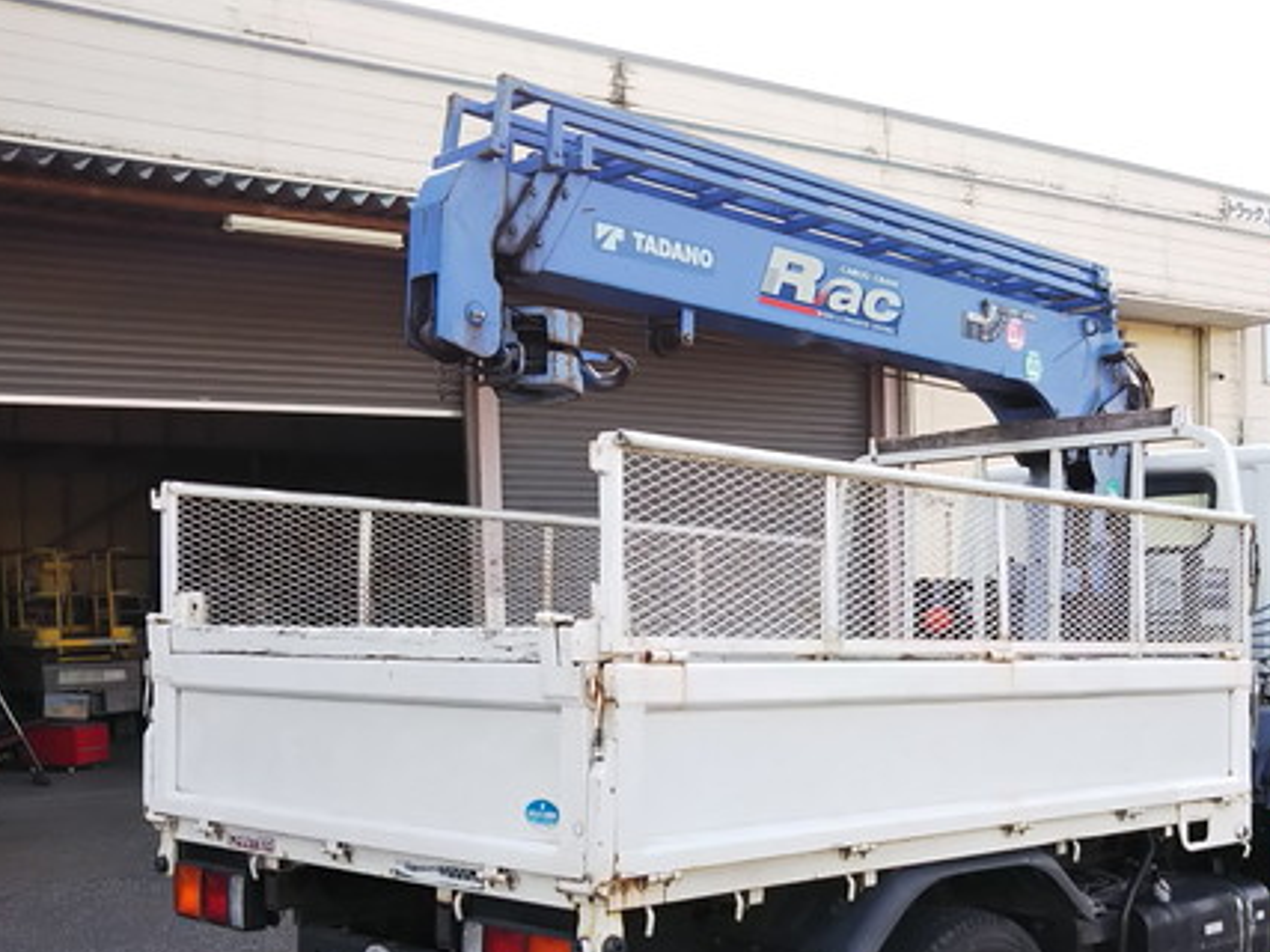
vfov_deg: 31.8
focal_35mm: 45
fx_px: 1651
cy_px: 663
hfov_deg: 41.6
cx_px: 839
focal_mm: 4
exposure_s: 1/130
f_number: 2.2
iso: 20
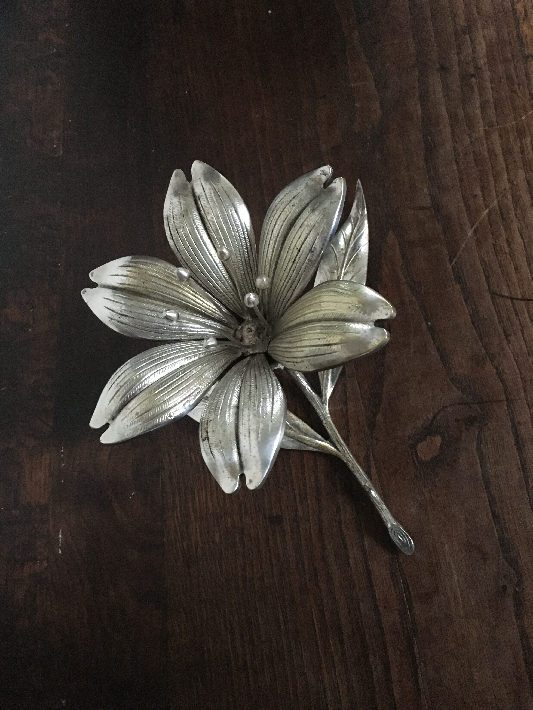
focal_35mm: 29
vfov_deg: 61.7
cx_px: 266
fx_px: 595
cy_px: 355
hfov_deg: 48.2
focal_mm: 4.15
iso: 640
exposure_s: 1/17
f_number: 2.2
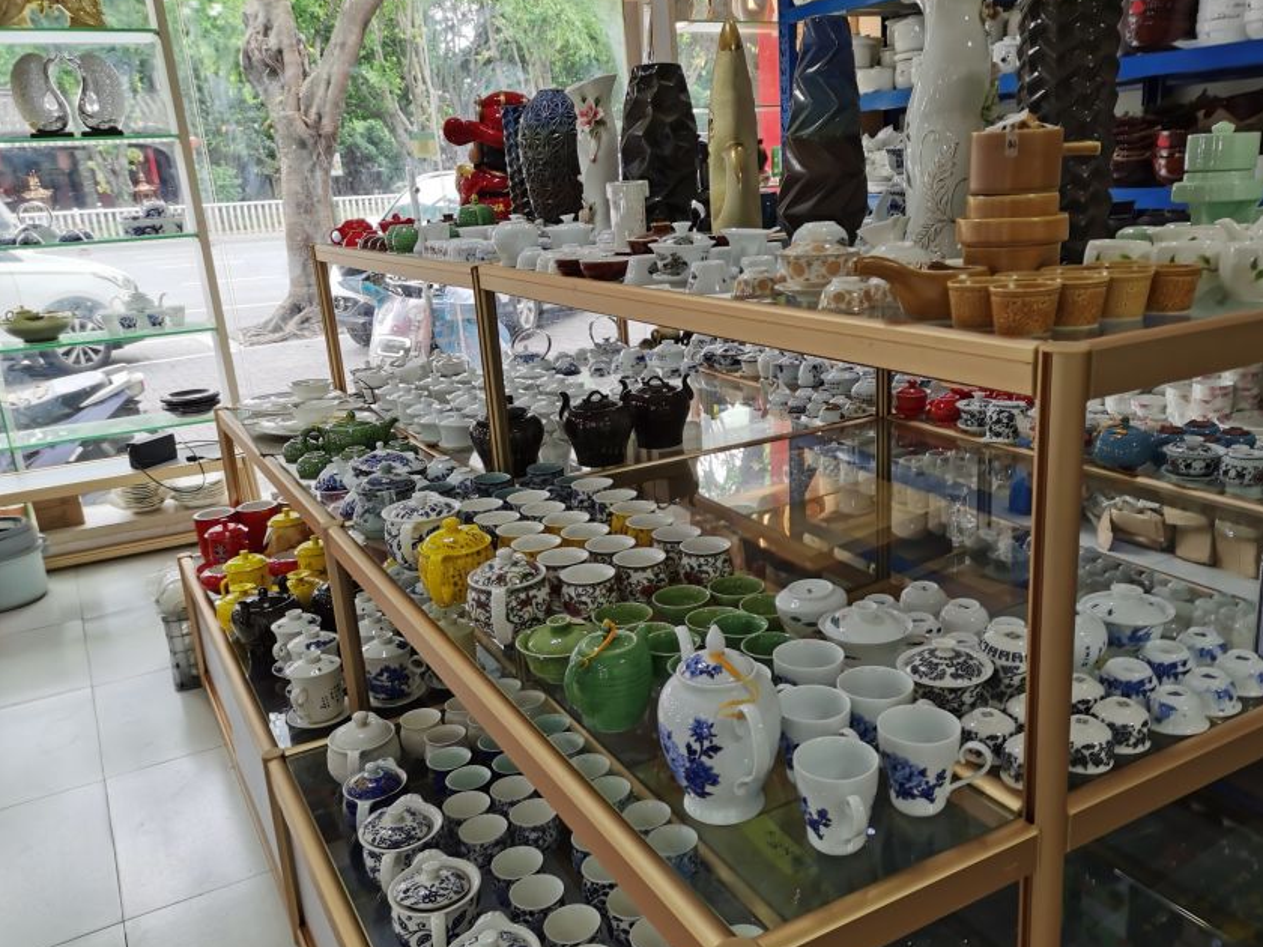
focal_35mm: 30
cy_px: 504
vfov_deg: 46.8
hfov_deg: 59.8
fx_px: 1095
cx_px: 698
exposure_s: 1/100
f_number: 1.8
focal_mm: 5.58
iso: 64
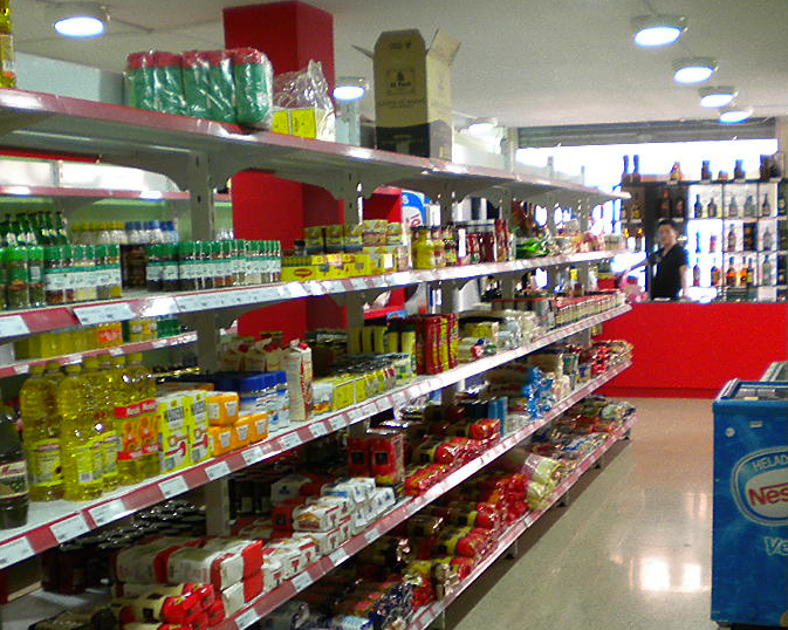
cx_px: 364
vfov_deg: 28.9
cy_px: 417
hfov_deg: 36.0
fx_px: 1212
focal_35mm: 52
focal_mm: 6.3
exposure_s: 1/8.1
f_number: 3.1
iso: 146
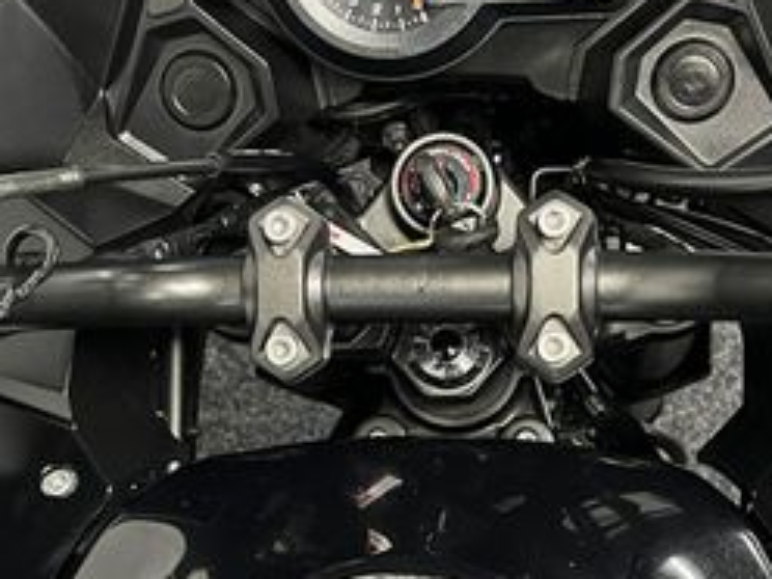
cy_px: 454
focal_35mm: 67
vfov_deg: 21.7
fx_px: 1494
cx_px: 395
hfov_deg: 29.0
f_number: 1.6
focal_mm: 5.1
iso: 400
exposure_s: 1/33
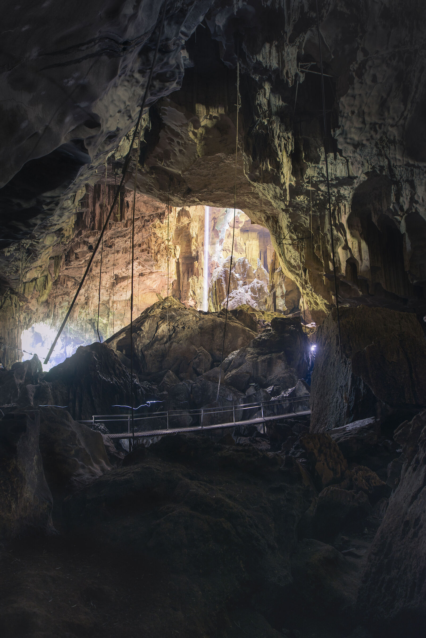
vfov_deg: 84.0
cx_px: 213
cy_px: 319
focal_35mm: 20
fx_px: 355
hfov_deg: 62.0
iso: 125
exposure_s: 25
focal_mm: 20
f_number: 3.2
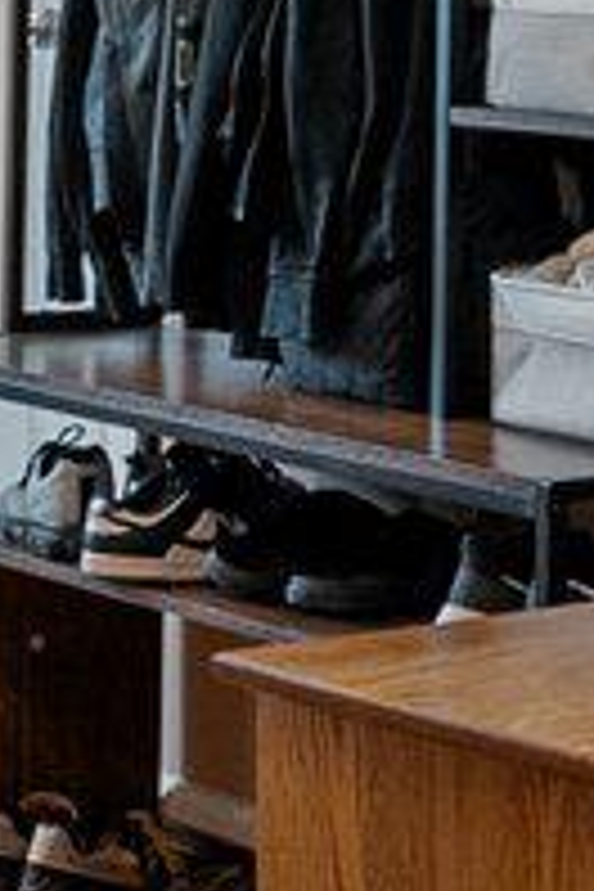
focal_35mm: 176
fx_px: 4356
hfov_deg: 7.8
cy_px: 20
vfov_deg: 11.6
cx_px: 378
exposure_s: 1/8
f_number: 8
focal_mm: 17
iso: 1250
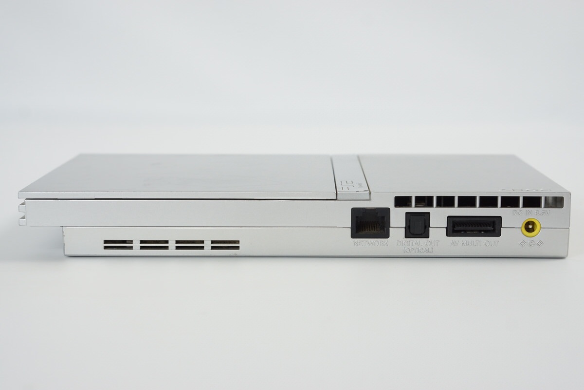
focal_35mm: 75
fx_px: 1217
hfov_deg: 27.0
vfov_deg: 18.2
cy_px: 195
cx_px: 292
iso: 640
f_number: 6.3
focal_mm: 50
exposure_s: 1/80
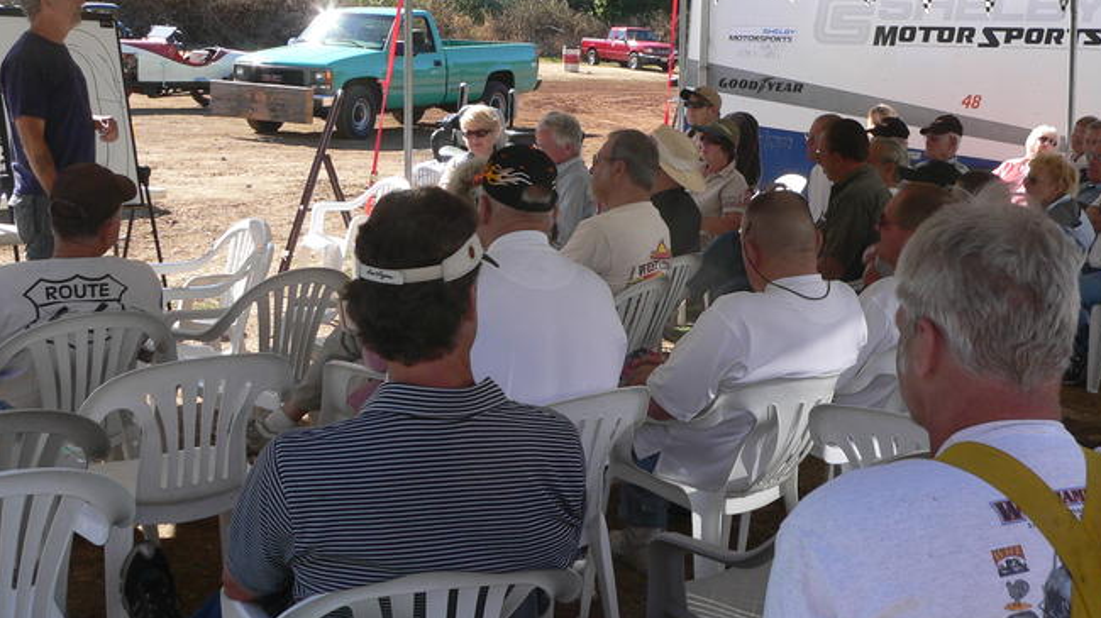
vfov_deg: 22.6
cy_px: 258
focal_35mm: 53
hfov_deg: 39.1
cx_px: 628
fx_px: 1547
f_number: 4
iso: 80
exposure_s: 1/200
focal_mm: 6.7
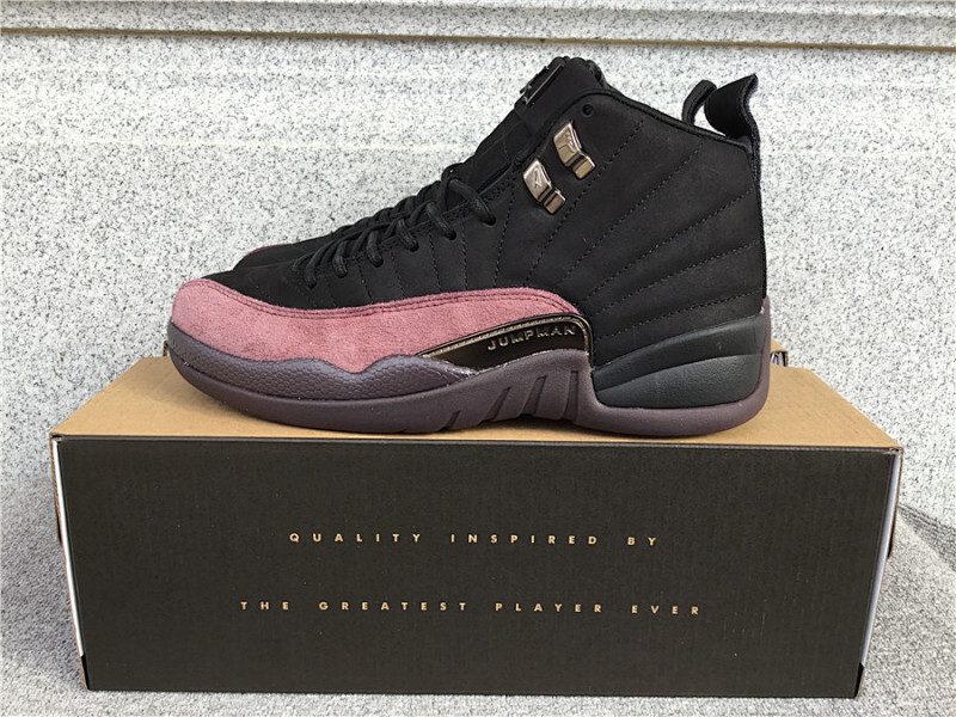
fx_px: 856
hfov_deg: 58.4
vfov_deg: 45.4
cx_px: 478
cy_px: 358
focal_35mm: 31
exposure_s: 1/119
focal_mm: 3.3
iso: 25
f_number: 2.4
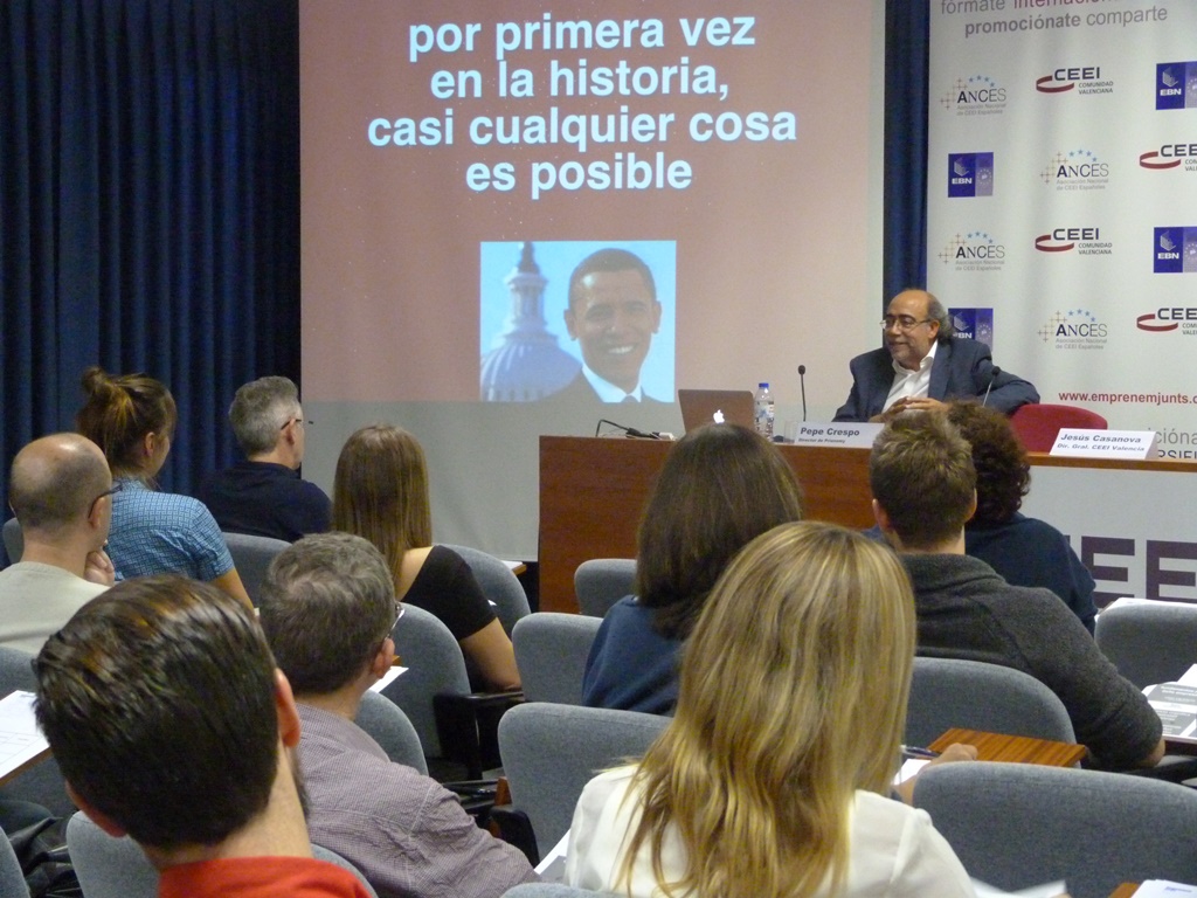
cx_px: 598
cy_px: 449
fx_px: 2663
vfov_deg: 19.1
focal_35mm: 77
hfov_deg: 25.3
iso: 800
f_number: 3.3
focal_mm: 13.8
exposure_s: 1/30
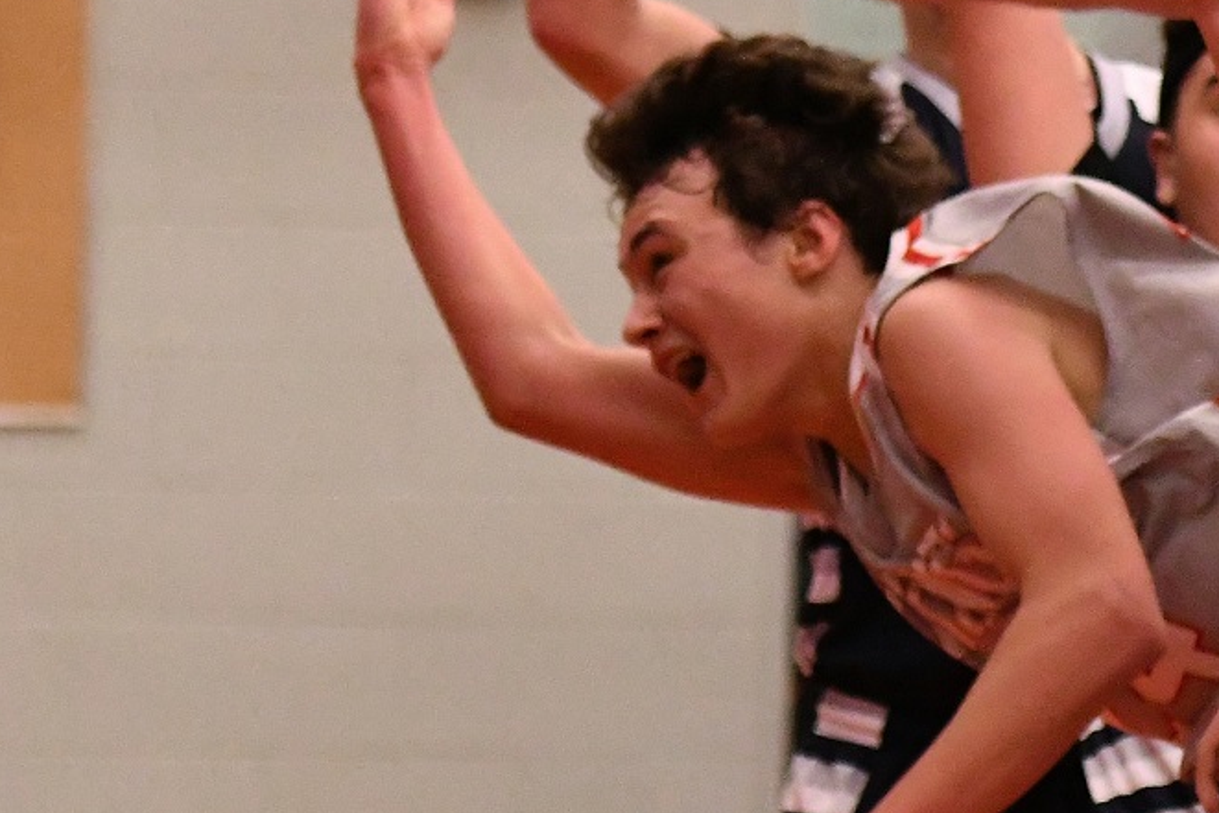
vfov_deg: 6.2
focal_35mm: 221
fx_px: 7484
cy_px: 267
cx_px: 894
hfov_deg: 9.3
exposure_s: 1/1000
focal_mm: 70
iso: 5600
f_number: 2.8
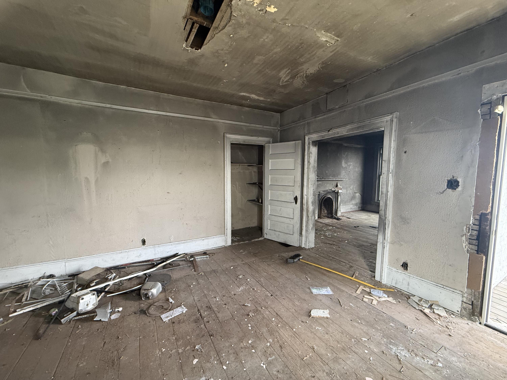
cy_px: 190
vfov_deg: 85.7
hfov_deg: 102.1
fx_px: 205
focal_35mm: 14
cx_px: 254
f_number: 2.2
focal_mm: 2.22
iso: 400
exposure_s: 1/60
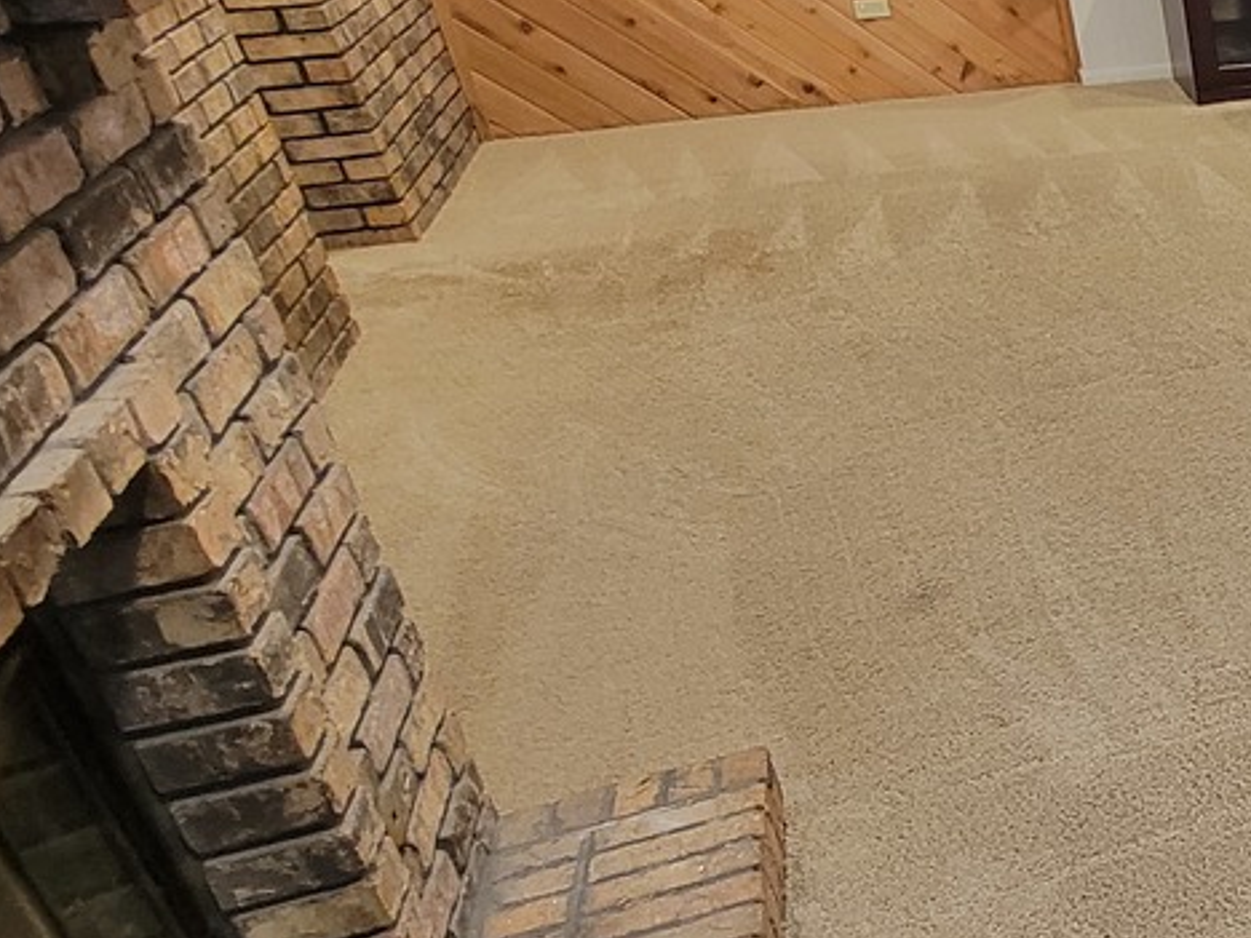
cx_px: 1823
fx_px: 1446
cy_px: 436
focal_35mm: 40
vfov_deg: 35.9
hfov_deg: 30.0
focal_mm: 2.2
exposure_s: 1/30
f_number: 2.2
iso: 500
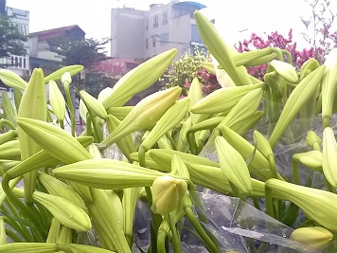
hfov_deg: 31.6
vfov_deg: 23.7
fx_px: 594
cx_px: 194
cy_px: 199
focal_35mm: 61
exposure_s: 1/50
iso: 50
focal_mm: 3.3
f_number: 2.2
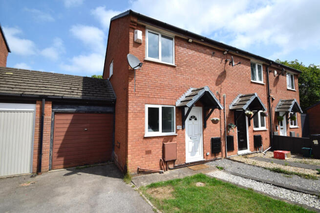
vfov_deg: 77.4
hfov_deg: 100.4
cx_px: 160
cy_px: 106
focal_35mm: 15
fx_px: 133
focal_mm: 10
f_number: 5.6
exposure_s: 1/640
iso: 100
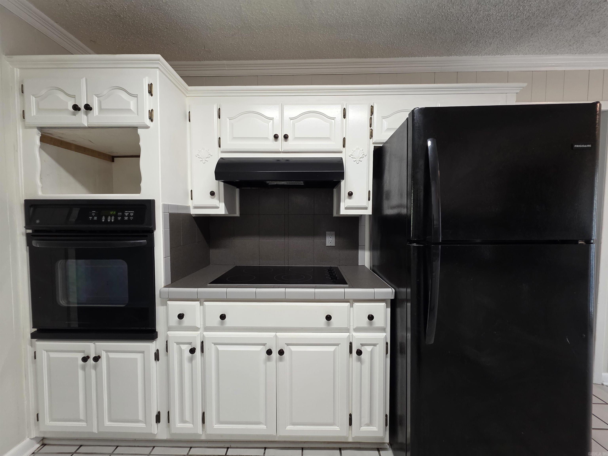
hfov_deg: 106.2
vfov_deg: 89.9
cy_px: 228
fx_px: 228
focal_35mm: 13
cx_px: 304
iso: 160
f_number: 1.9
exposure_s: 1/60
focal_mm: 2.2
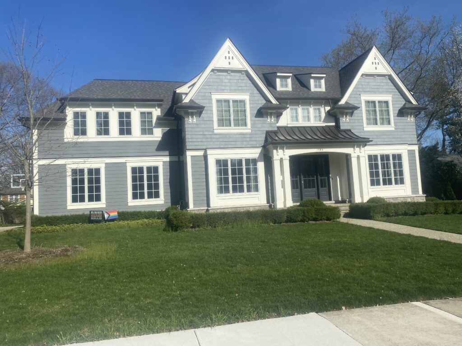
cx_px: 231
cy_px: 173
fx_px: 347
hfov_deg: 67.3
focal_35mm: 26
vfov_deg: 53.1
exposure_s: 1/3984
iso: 32
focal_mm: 4.25
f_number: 1.8
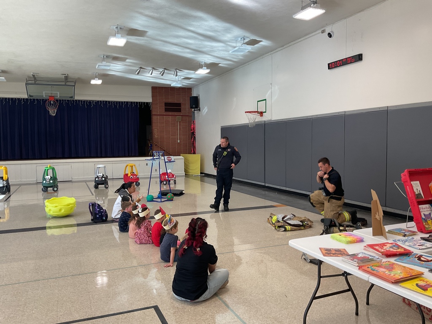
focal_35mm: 29
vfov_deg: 48.2
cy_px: 162
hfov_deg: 61.7
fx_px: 362
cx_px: 216
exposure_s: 1/120
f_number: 1.8
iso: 64
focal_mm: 3
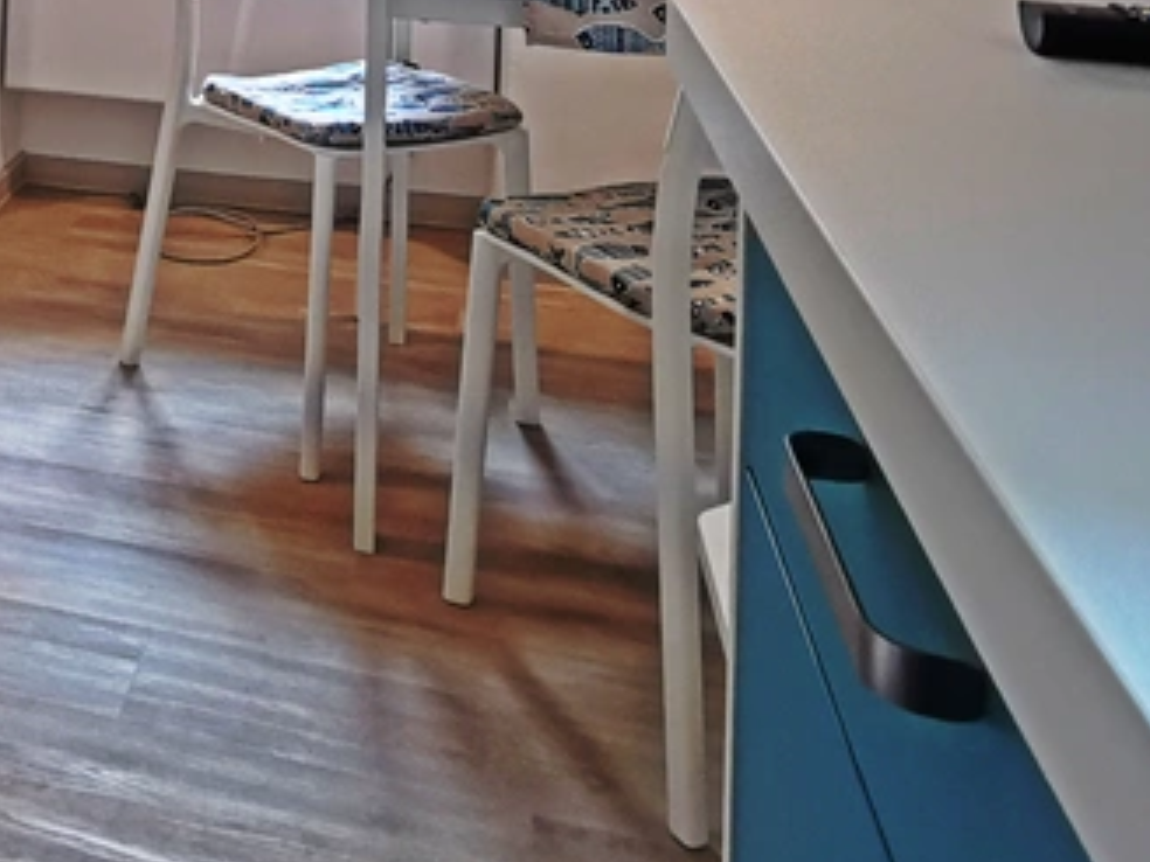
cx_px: -7
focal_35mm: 50
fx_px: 1661
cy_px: -378
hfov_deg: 34.6
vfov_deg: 23.9
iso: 250
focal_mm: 2.35
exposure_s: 1/50
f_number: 2.2
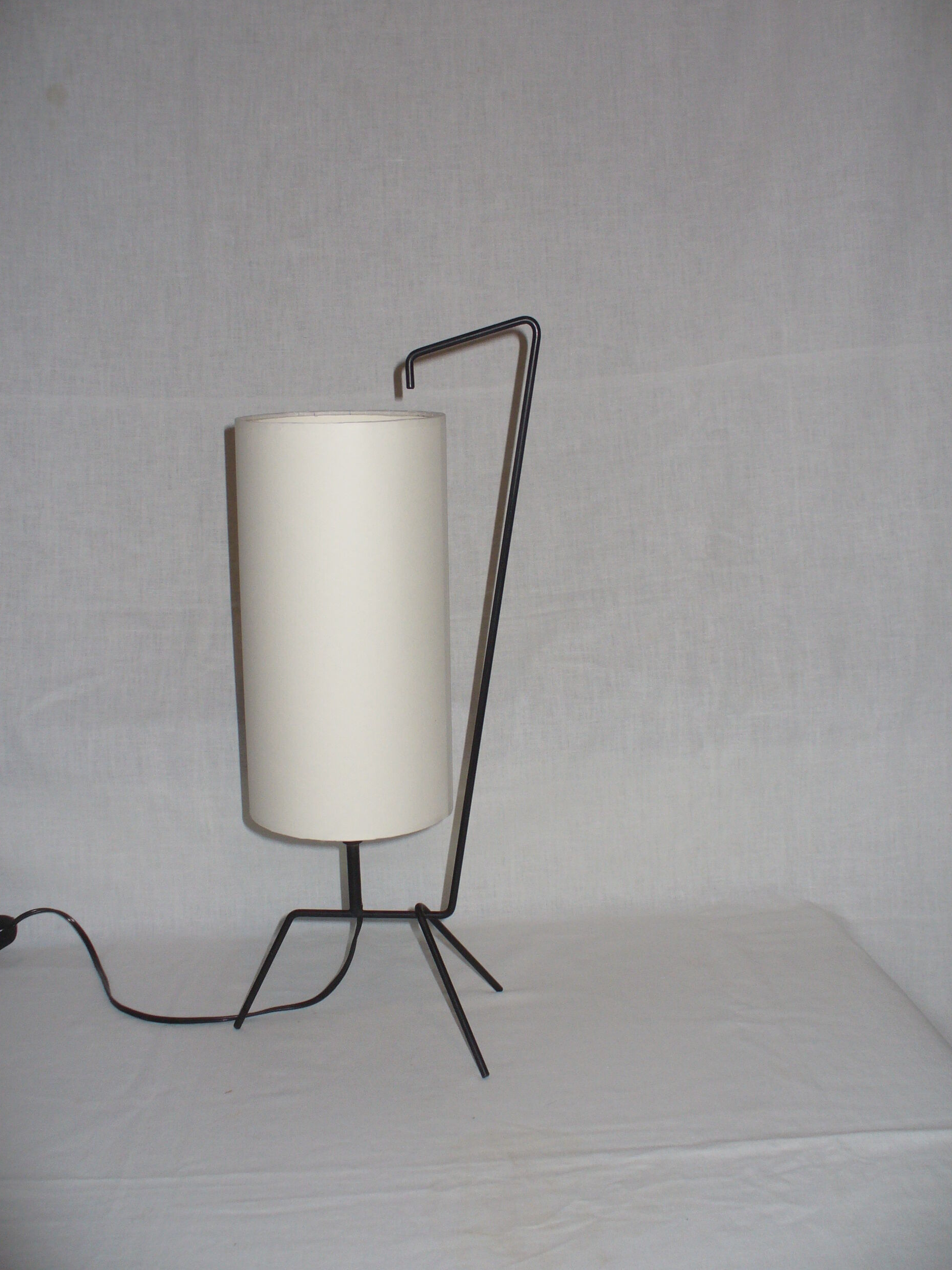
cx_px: 486
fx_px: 1394
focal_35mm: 38
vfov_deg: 49.0
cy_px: 626
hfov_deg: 37.7
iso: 100
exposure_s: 1/30
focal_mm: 6.1
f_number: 2.8
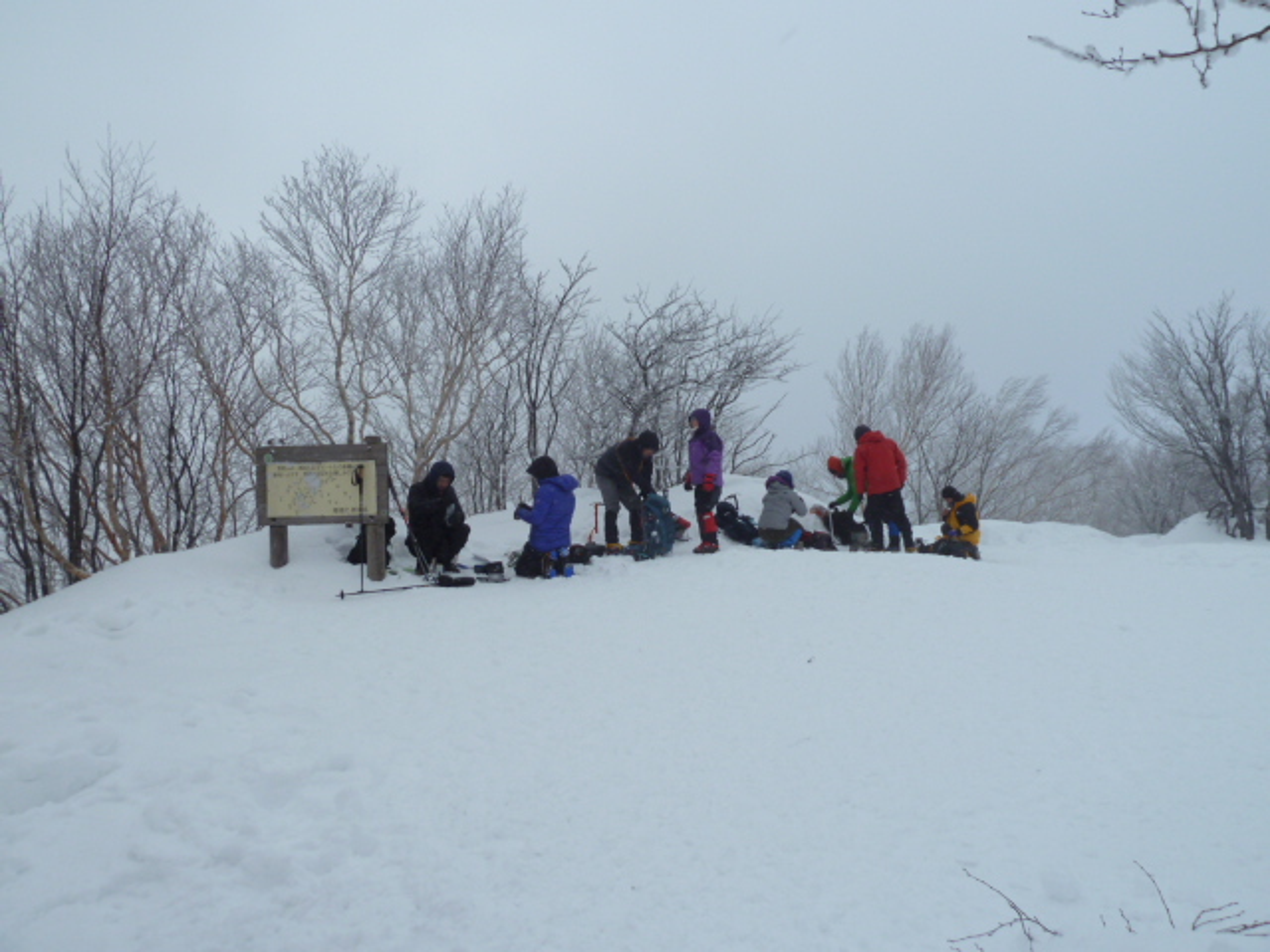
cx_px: 635
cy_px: 476
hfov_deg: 69.4
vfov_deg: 54.9
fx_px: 917
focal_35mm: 25
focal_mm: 4.1
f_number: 5
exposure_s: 1/500
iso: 80
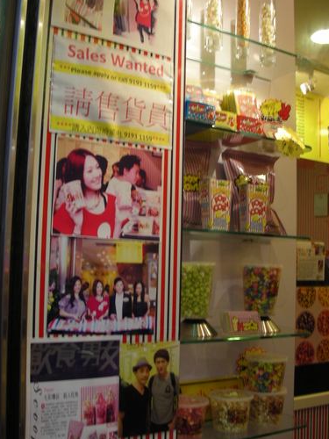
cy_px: 214
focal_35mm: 42
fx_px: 532
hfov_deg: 34.3
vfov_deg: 44.8
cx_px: 175
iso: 50
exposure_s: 1/16
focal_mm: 5.8
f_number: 3
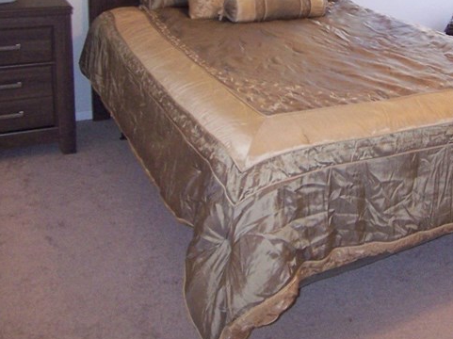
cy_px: 21
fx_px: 641
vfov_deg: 28.3
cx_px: 330
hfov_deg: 38.1
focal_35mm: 49
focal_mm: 3.8
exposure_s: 1/30
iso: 200
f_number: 2.8
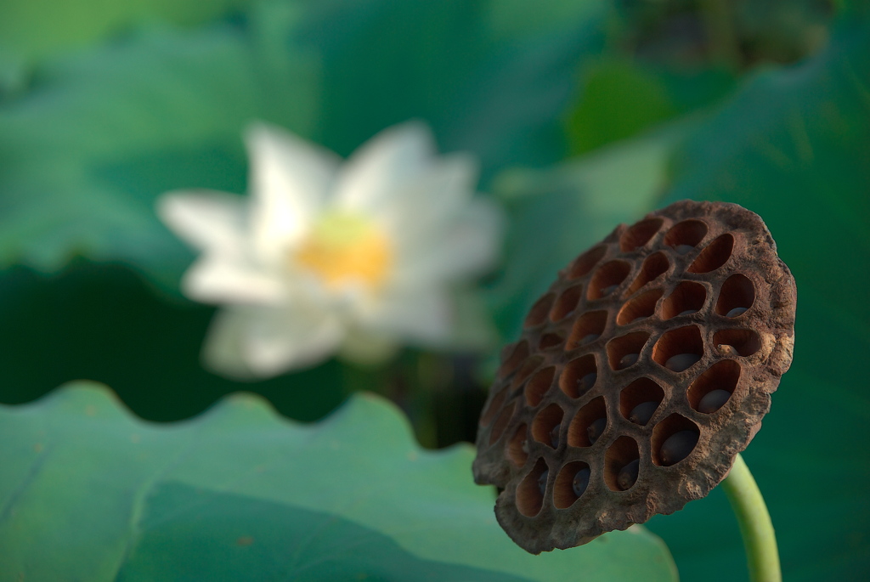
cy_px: 291
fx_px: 2540
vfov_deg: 13.1
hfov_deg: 19.4
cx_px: 435
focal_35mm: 105
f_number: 4.5
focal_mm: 70
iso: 100
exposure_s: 1/640
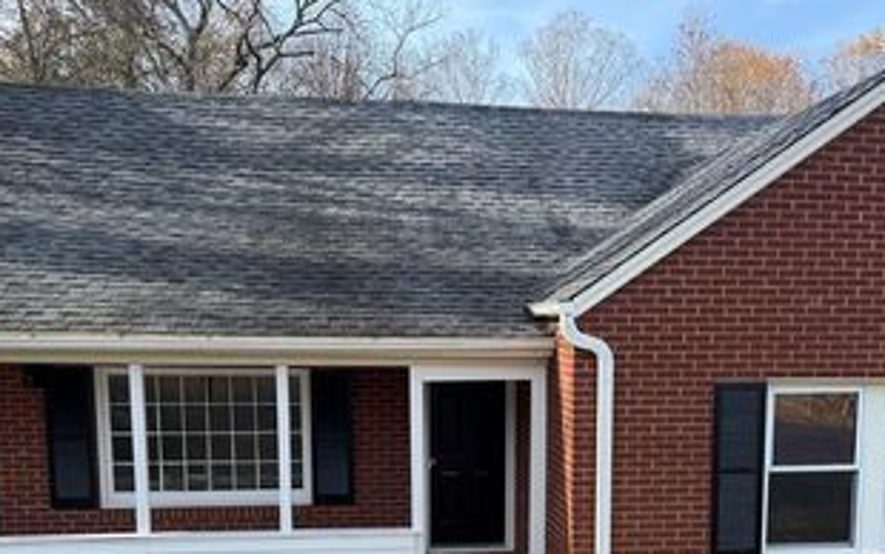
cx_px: 494
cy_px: 455
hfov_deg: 48.1
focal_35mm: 41
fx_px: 989
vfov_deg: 30.4
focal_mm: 6.76
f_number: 1.78
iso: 80
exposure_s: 1/1261
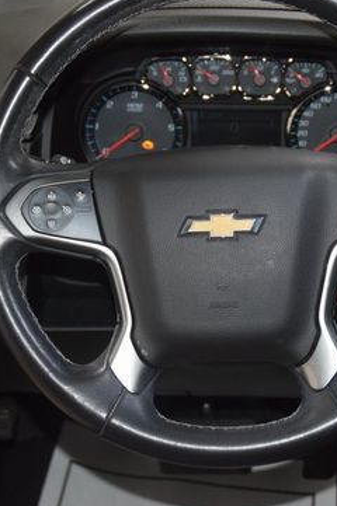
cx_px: 219
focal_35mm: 72
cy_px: 214
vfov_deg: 28.1
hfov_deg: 18.9
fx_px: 1011
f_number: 3.8
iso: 1600
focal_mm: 27
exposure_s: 1/80
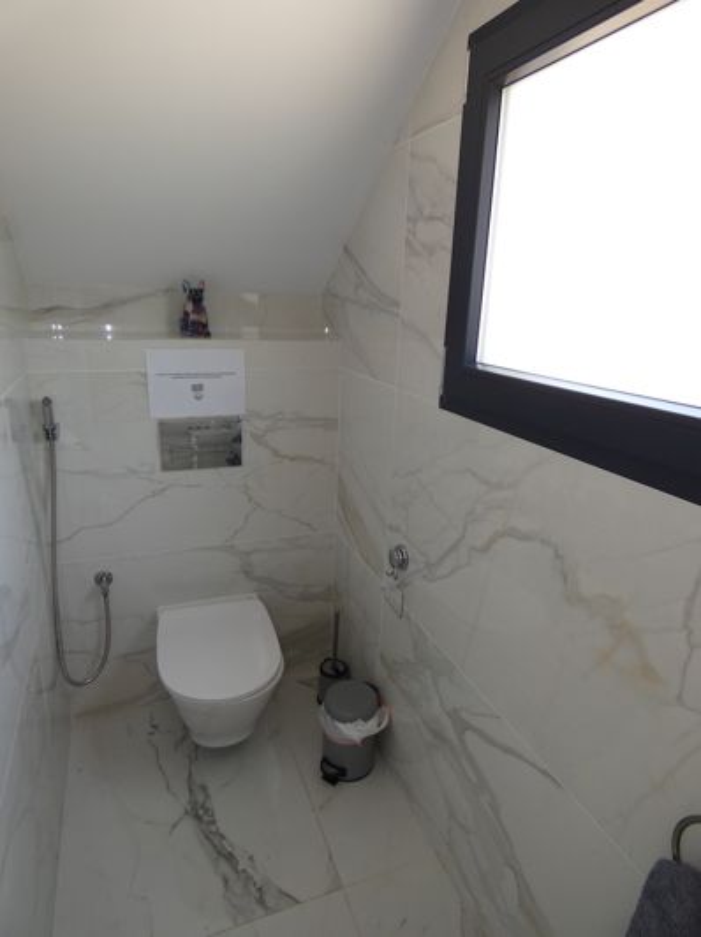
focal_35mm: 20
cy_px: 468
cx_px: 350
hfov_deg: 65.9
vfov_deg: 81.8
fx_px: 541
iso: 80
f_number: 2.8
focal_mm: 3.6
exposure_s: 1/40
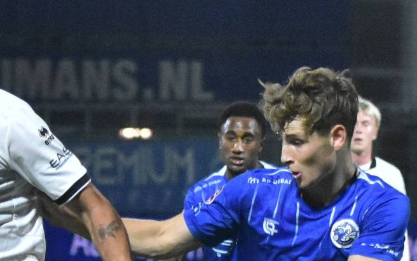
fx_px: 4171
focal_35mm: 367
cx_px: 46
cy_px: 367
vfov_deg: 3.6
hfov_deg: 5.7
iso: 2500
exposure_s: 1/640
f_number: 2.8
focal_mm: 82
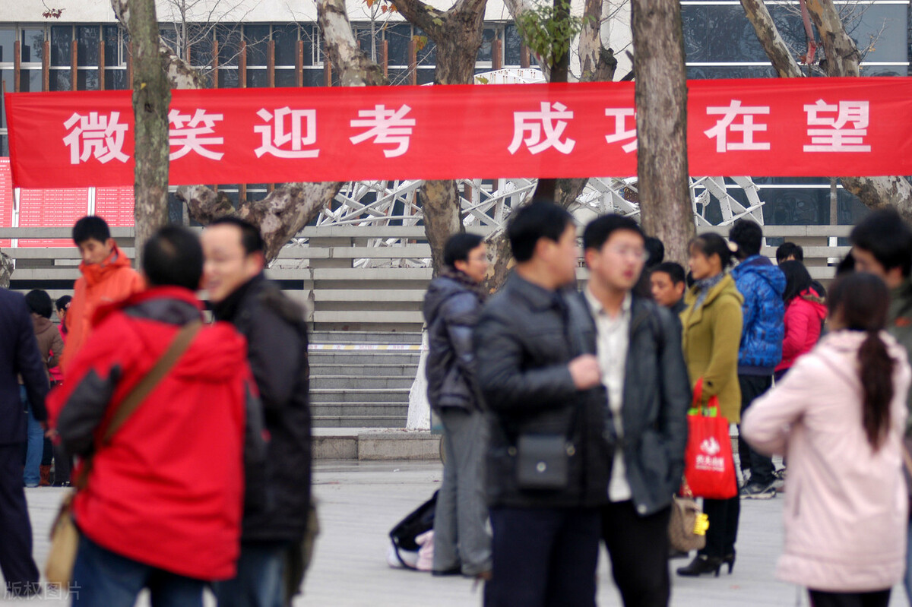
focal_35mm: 158
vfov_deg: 8.7
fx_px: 3988
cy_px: 304
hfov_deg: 13.0
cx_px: 456
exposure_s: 1/350
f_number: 2.8
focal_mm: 105
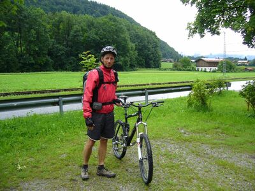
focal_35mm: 35
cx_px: 128
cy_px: 96
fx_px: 258
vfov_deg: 40.7
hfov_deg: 52.6
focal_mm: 5.8
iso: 80
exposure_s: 1/80
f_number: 2.8
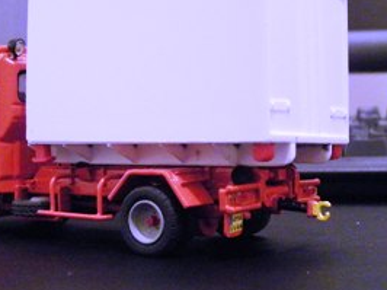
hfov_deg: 32.7
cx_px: 167
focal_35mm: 59
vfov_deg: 24.8
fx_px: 659
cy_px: 125
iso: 582
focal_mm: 5.7
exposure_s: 1/8
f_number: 2.8
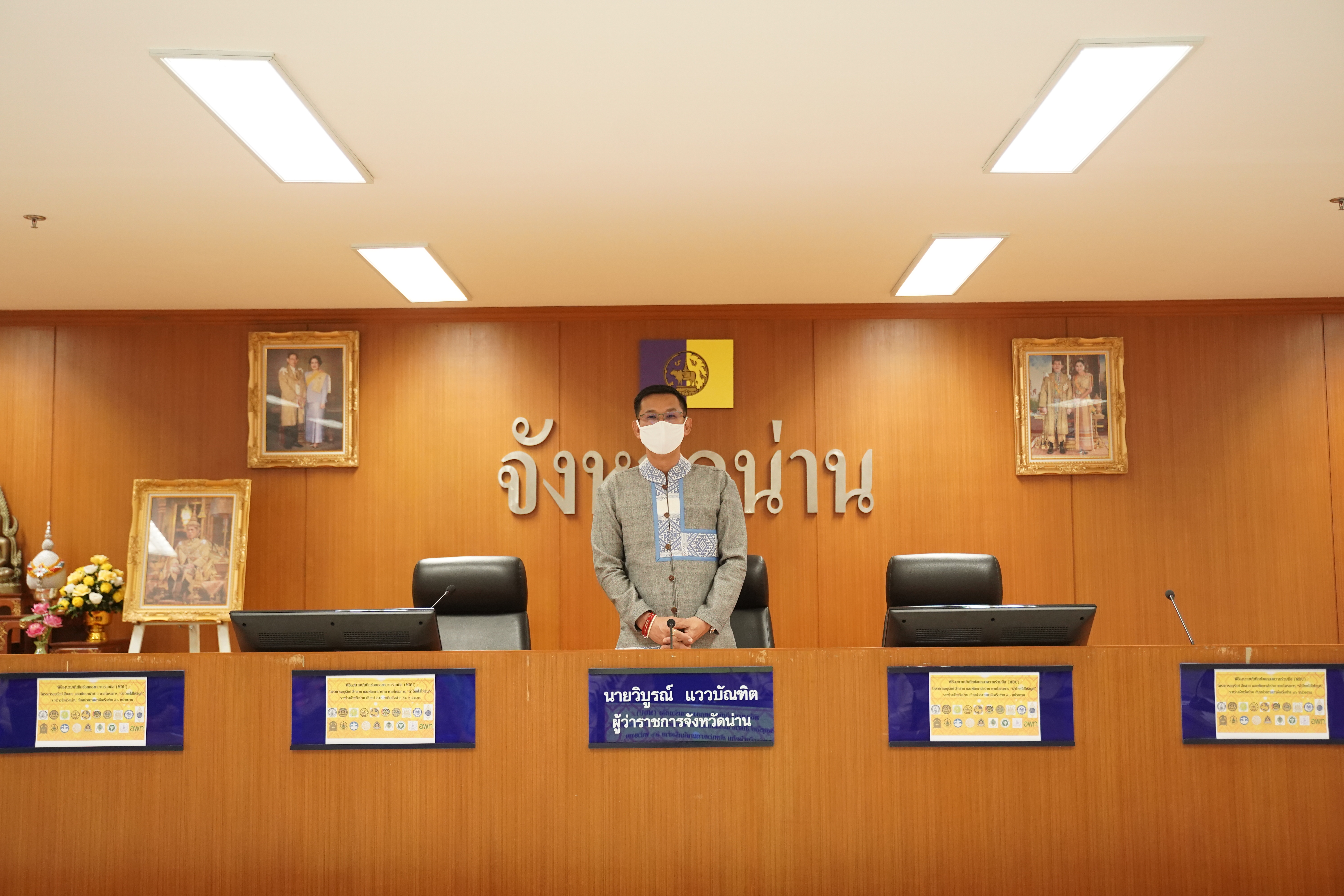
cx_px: 672
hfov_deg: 47.4
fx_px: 1531
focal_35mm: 41
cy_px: 448
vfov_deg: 32.6
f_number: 2.8
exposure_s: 1/320
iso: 3200
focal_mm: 41
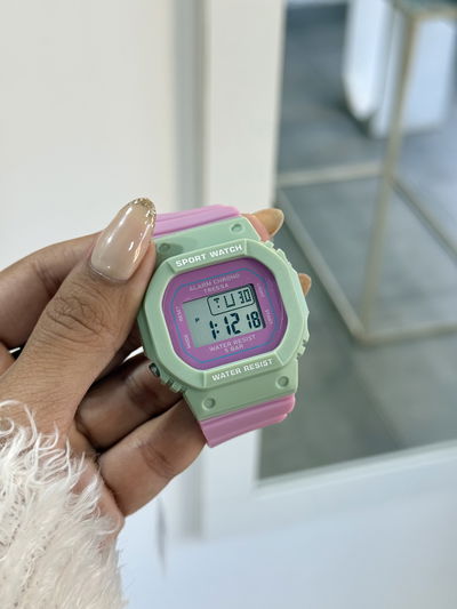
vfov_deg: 39.6
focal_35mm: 48
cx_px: 228
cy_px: 304
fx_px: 845
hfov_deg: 30.3
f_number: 1.78
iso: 100
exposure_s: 1/117
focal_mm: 6.76
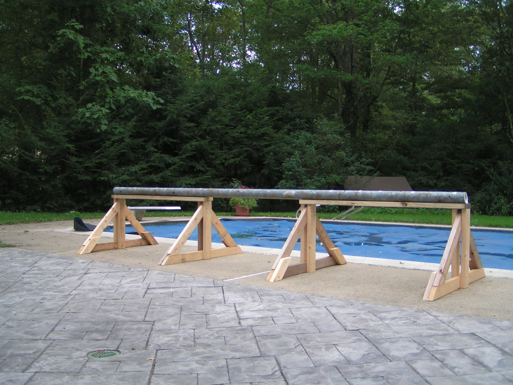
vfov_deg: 37.7
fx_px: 563
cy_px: 192
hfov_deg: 49.0
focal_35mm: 38
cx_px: 256
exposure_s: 1/80
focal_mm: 5.8
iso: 50
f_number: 2.8
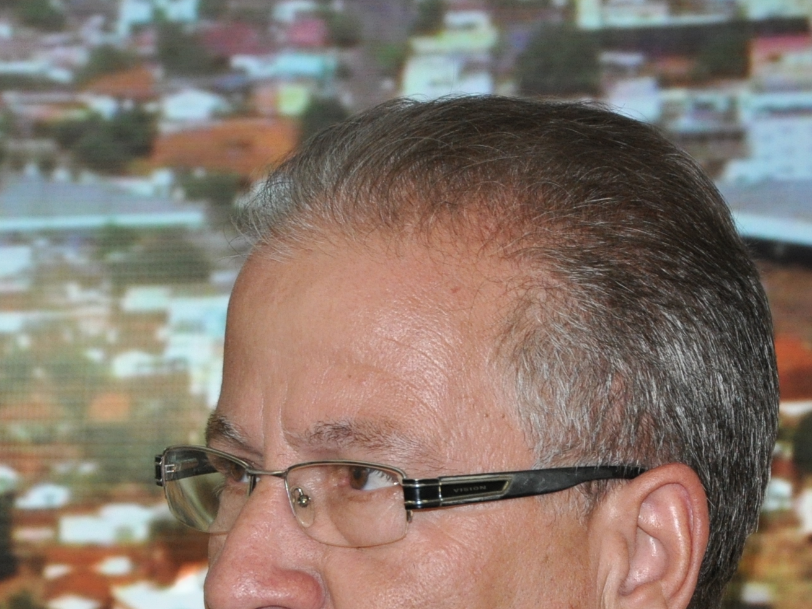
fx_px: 6222
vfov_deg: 5.6
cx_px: 329
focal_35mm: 265
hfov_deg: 7.5
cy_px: 626
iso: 800
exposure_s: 1/60
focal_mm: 75
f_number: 5.3
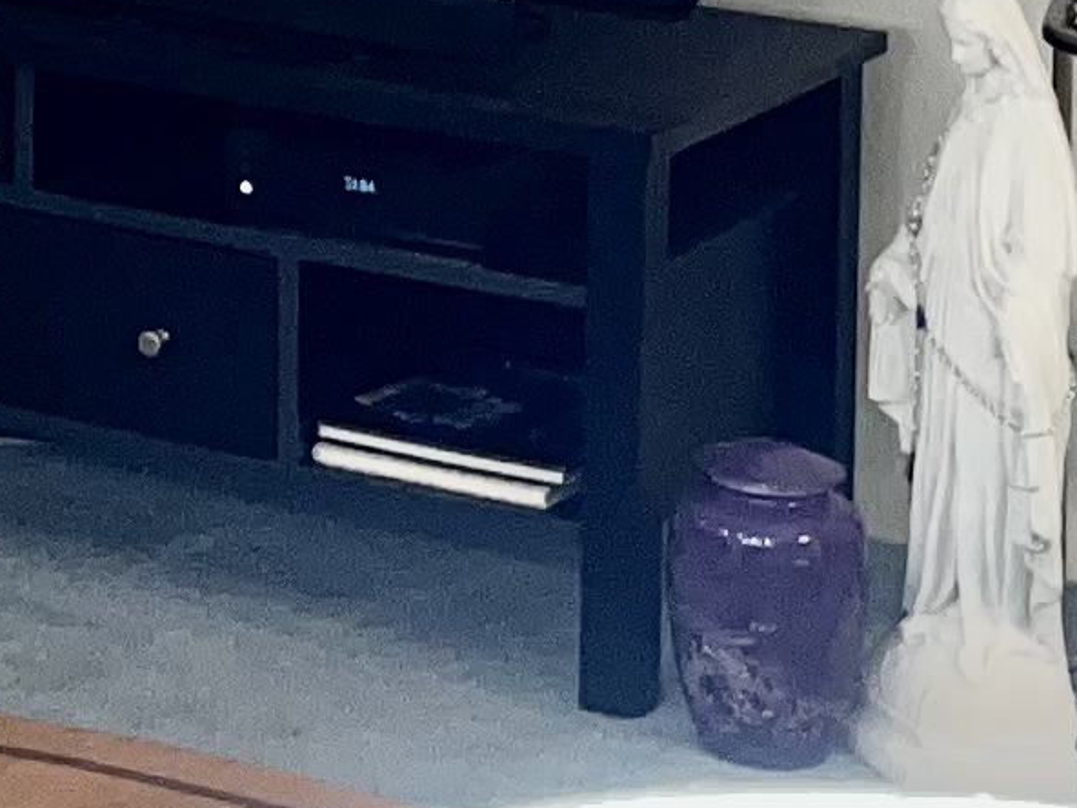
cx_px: -810
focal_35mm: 177
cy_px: -1028
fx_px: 5507
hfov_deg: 10.5
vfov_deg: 7.9
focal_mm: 5.1
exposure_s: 1/15
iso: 64
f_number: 1.6
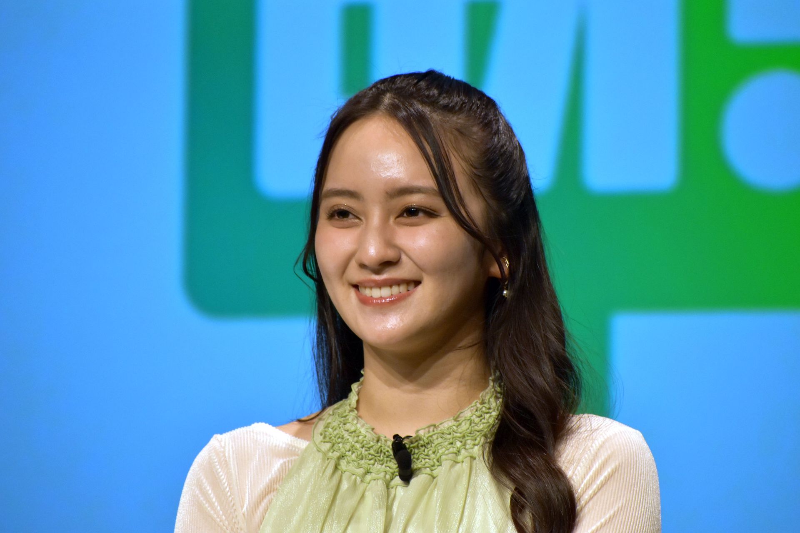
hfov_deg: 5.1
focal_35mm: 405
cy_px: 266
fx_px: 8999
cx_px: 400
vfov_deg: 3.4
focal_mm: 270
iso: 1600
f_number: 6.3
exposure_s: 1/125
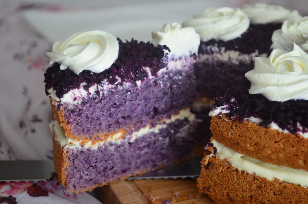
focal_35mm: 82
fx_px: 704
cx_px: 154
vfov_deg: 16.5
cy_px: 102
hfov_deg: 24.7
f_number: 6.7
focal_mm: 55
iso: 800
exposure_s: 1/15
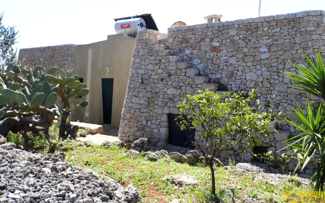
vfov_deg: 43.0
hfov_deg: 64.6
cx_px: 166
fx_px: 257
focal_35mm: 29
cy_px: 82
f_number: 3.1
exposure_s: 1/640
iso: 100
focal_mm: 4.5
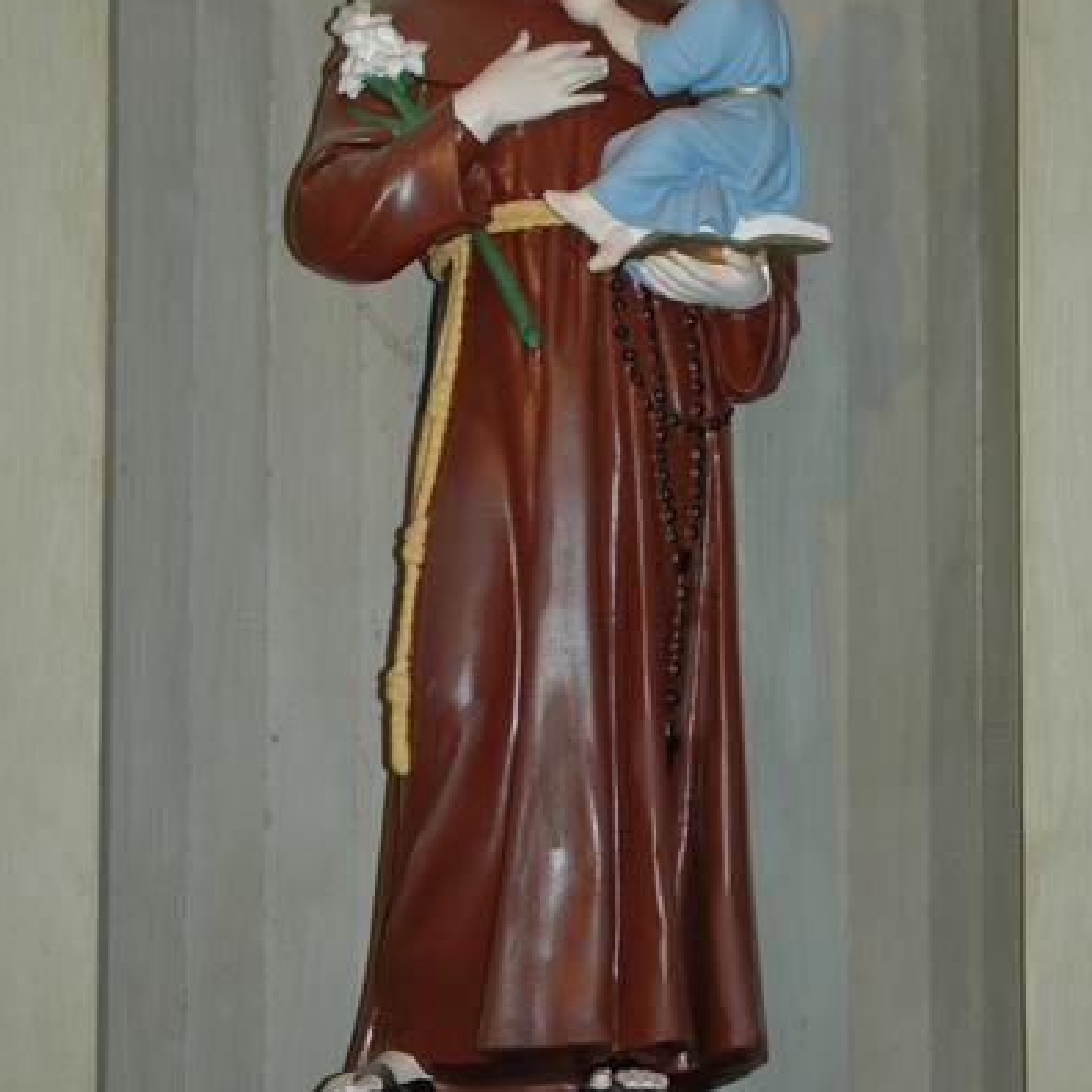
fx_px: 5925
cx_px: 545
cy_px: 488
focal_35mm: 166
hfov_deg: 10.5
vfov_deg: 10.5
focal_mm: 86
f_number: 4
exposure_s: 1/60
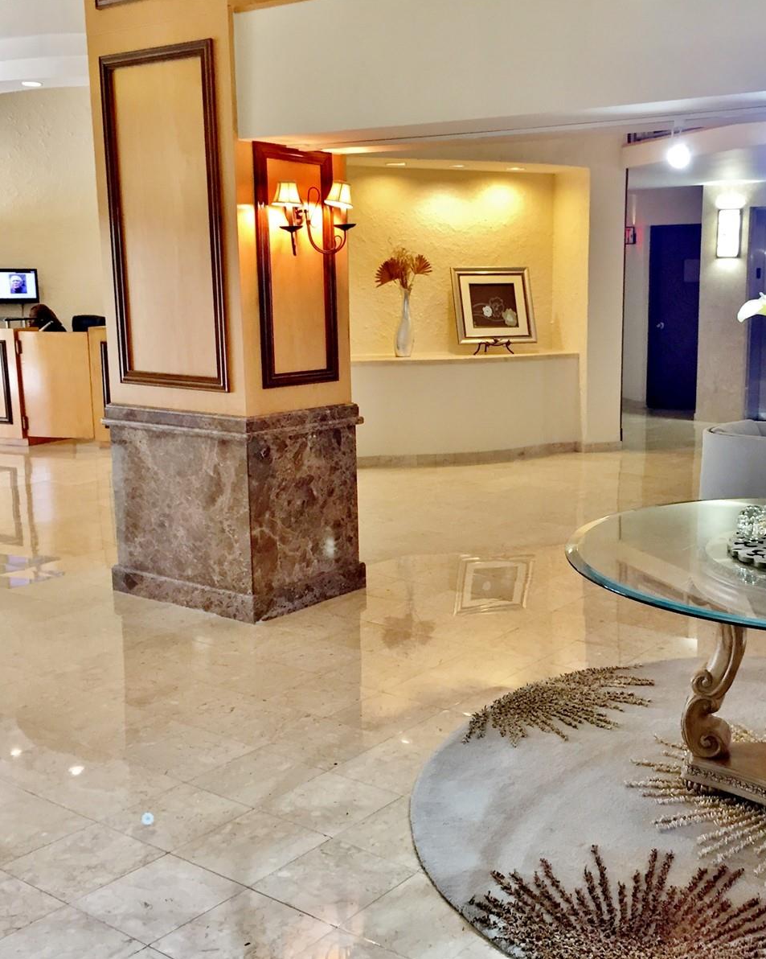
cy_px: 480
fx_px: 1077
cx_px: 501
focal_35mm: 38
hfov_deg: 38.8
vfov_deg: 47.9
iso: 80
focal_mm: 4.15
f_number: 2.2
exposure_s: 1/30
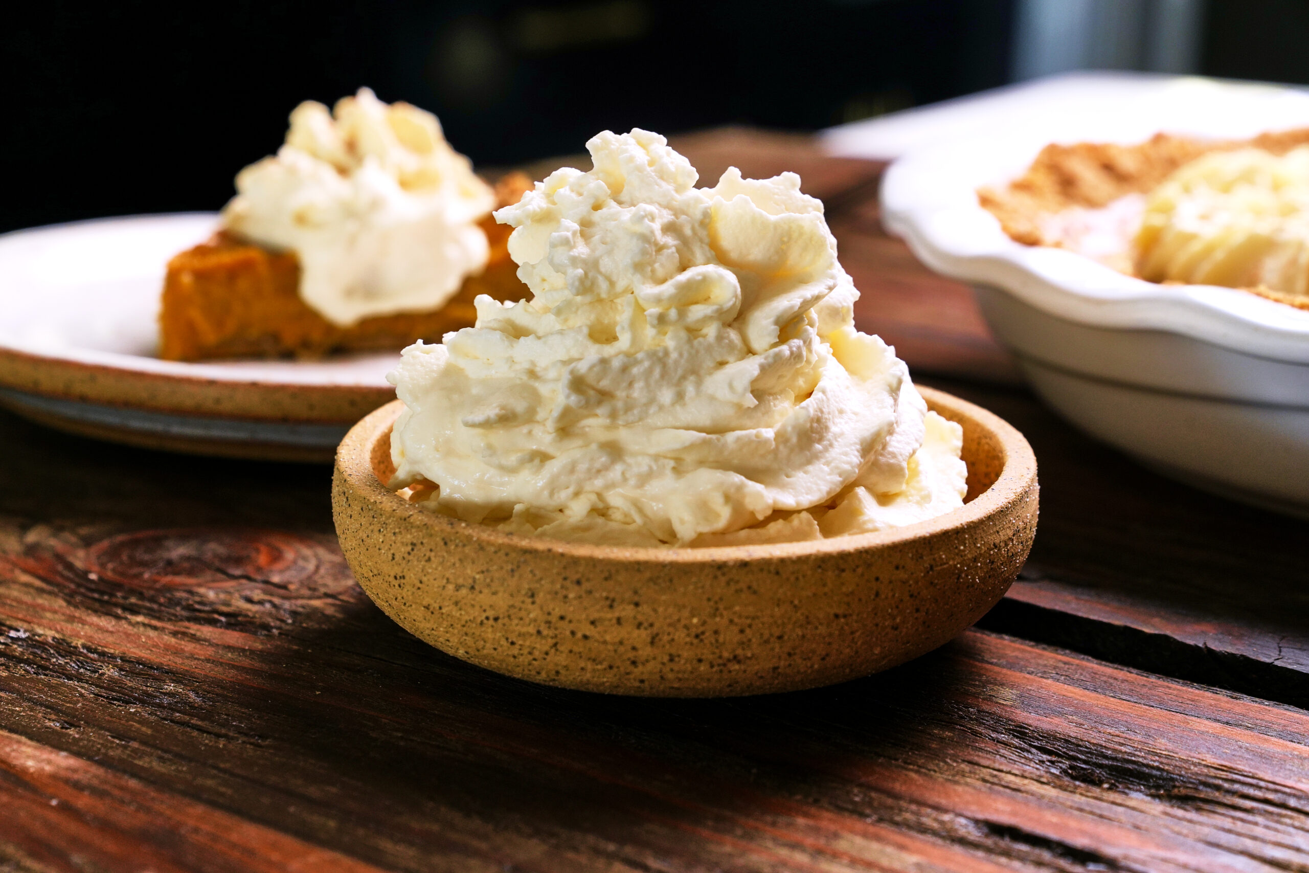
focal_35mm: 70
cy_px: 436
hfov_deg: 28.8
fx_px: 2545
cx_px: 654
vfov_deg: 19.5
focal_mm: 70
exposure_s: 1/80
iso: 500
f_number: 9
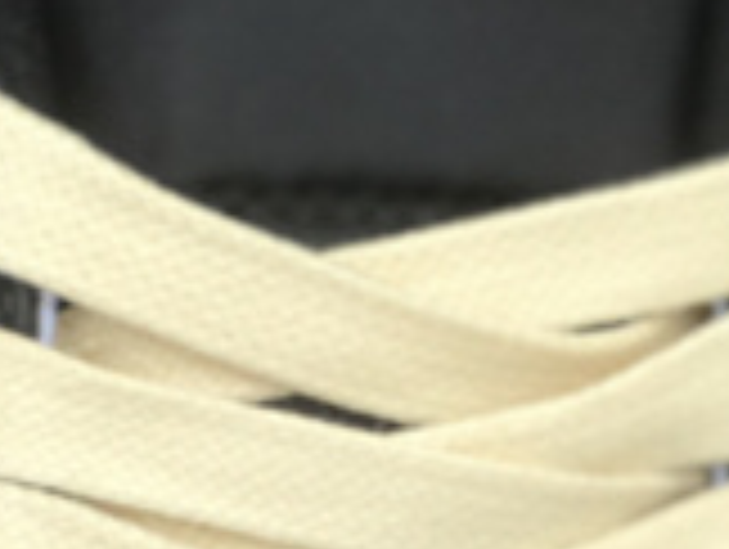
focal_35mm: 260
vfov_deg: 5.7
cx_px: -346
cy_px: -92
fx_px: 5484
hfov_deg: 7.5
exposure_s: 1/285
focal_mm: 6.6
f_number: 2.8
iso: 20
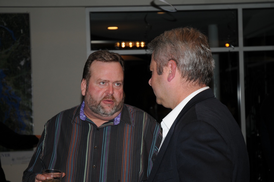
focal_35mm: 78
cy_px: 91
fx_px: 593
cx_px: 137
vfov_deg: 17.4
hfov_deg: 26.0
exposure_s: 1/60
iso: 250
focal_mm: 52
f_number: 4.5
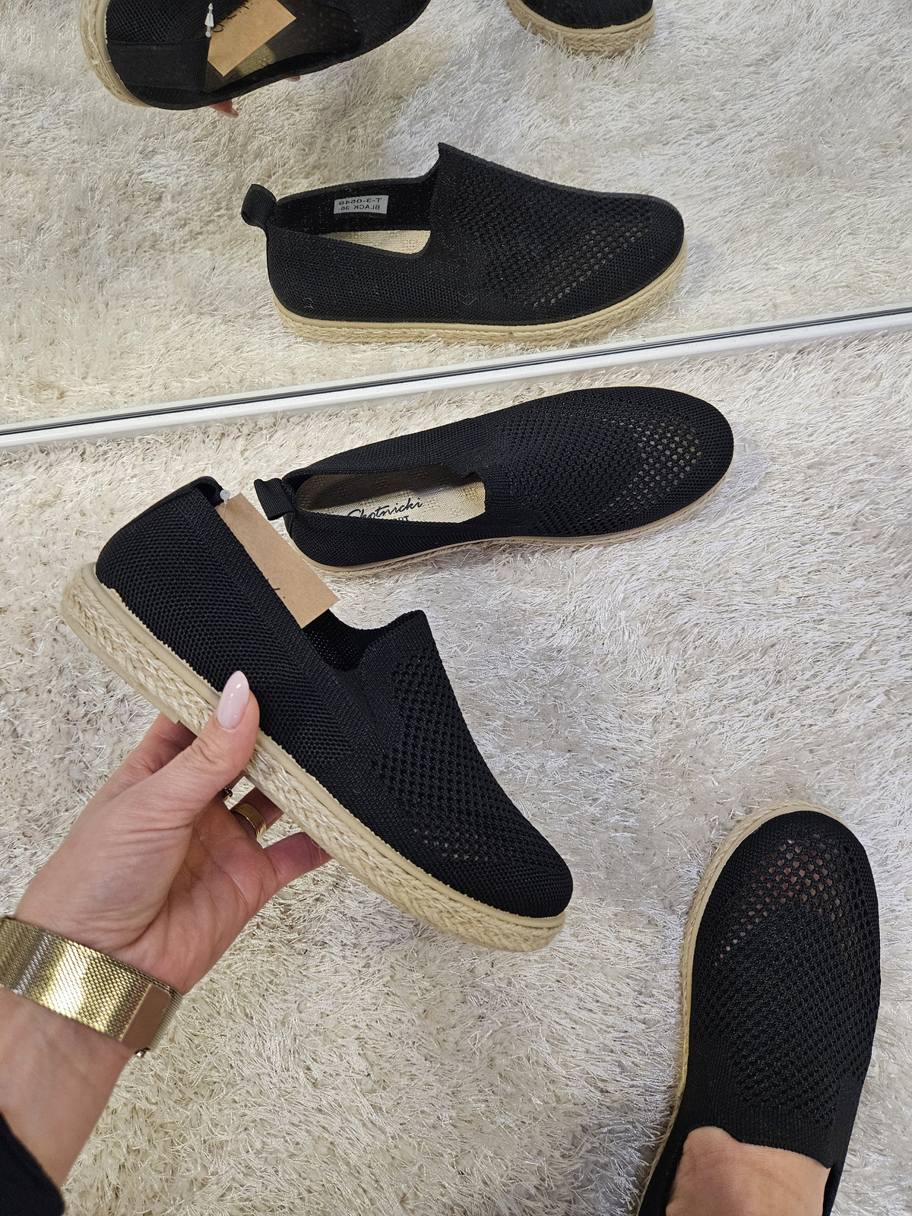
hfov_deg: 58.9
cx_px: 456
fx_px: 808
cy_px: 608
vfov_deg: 73.9
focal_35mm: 23
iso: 500
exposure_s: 1/100
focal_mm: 5.4
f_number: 1.8
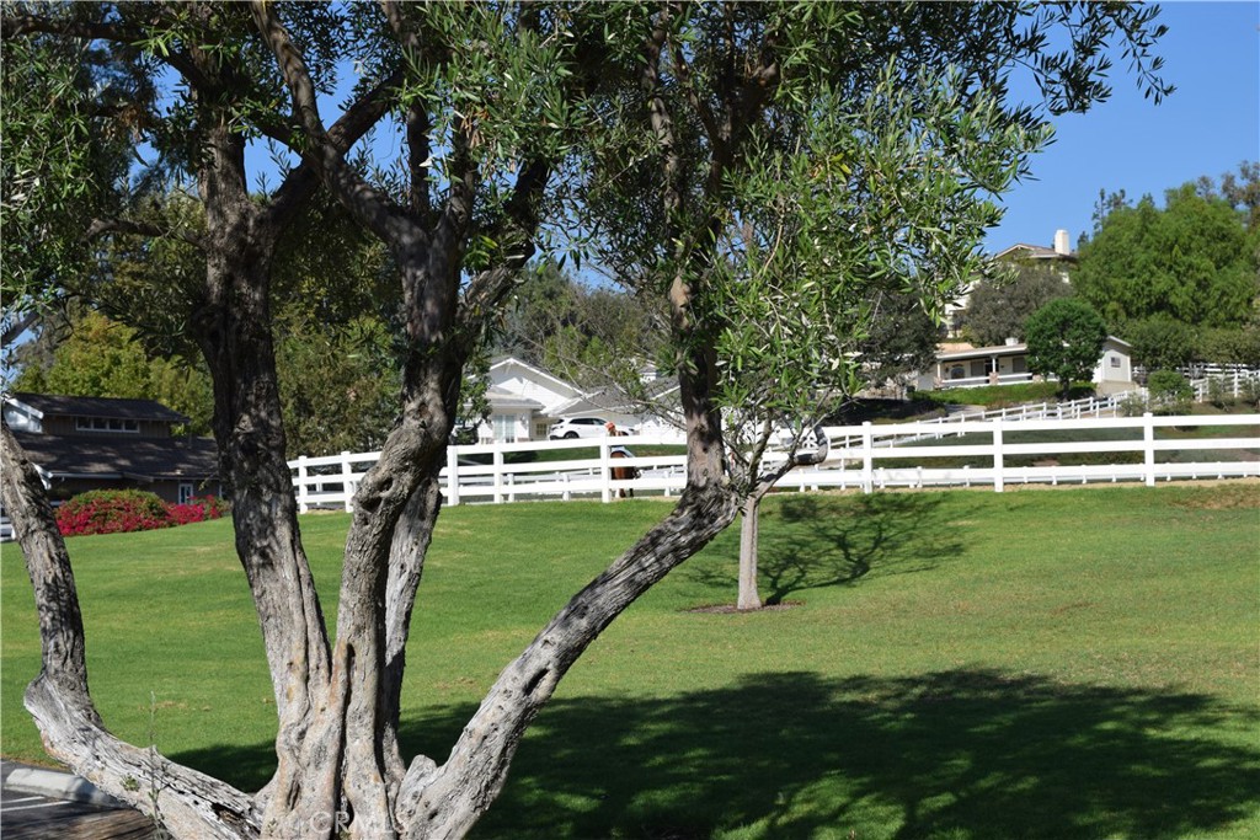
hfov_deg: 33.4
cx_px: 630
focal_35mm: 60
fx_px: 2100
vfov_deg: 22.6
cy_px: 420
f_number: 10
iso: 200
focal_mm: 40
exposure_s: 1/400
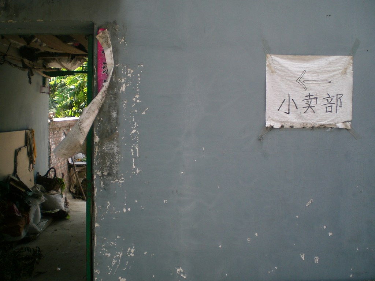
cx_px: 188
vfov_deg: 37.7
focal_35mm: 38
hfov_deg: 49.0
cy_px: 140
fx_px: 412
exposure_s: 1/200
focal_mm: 6.3
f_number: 3.1
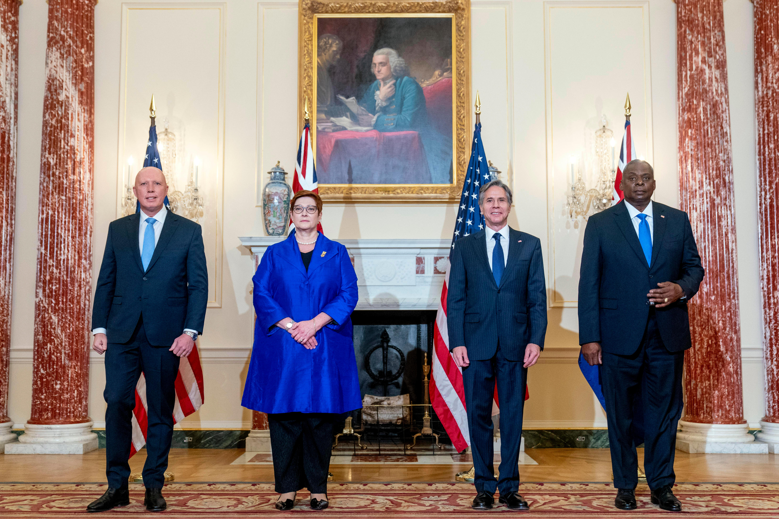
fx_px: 844
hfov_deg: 49.6
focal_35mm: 39
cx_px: 390
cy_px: 260
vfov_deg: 34.2
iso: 3200
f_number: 3.2
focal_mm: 39
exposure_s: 1/320
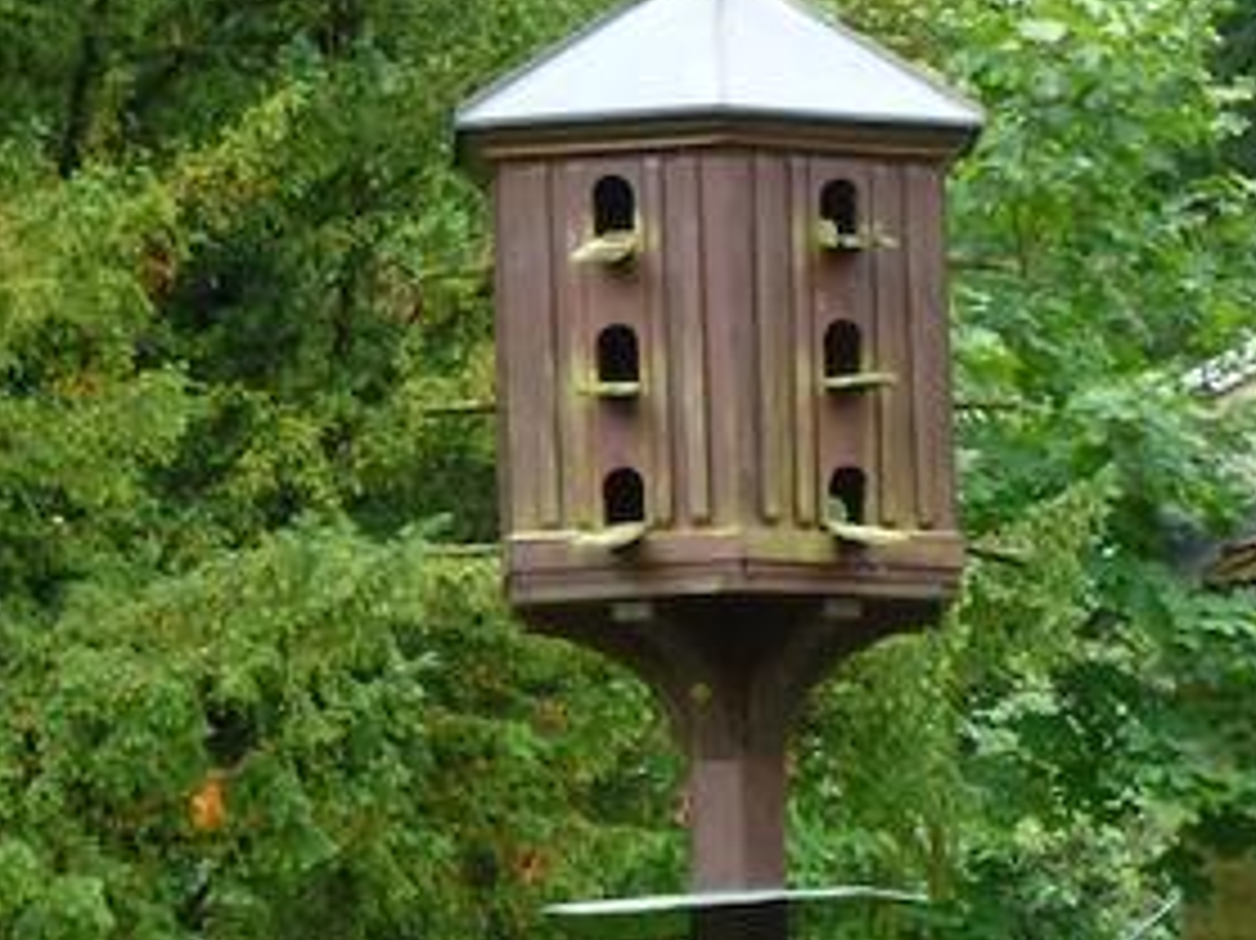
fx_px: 11062
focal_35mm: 305
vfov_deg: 4.9
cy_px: 828
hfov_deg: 6.5
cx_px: 1360
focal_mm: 21.7
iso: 200
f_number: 5.1
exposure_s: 1/80
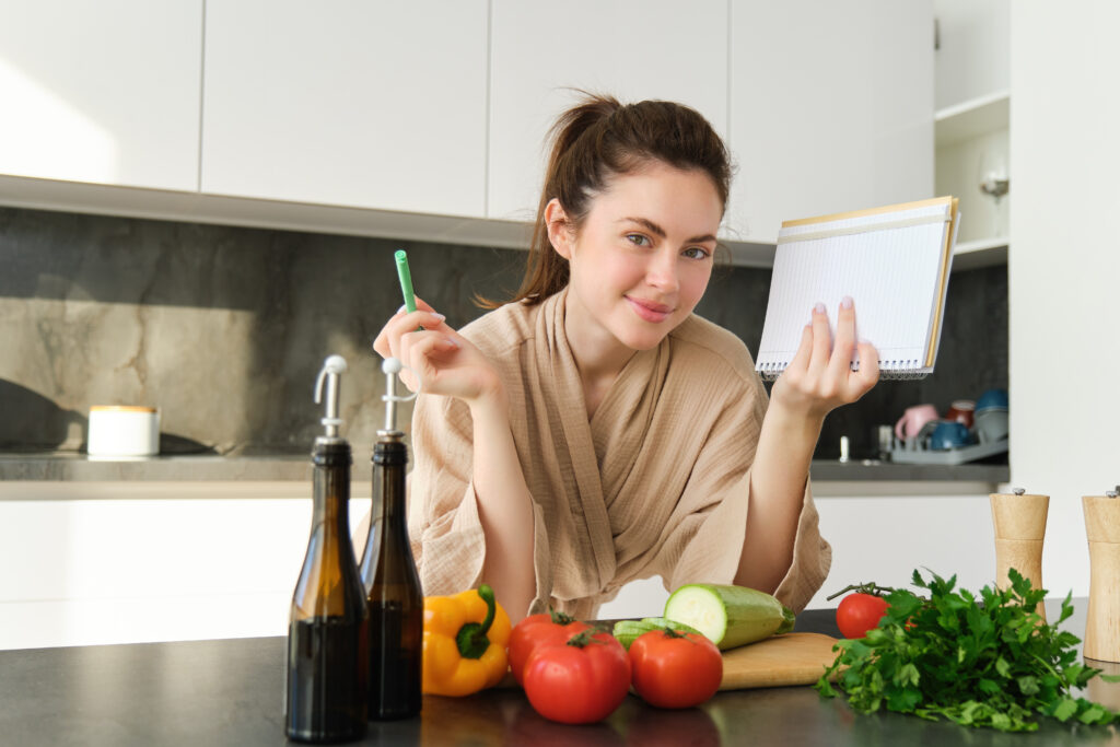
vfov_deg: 34.2
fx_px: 1213
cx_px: 560
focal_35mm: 39
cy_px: 374
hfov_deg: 49.5
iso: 200
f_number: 2.8
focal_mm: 25.7
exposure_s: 1/500
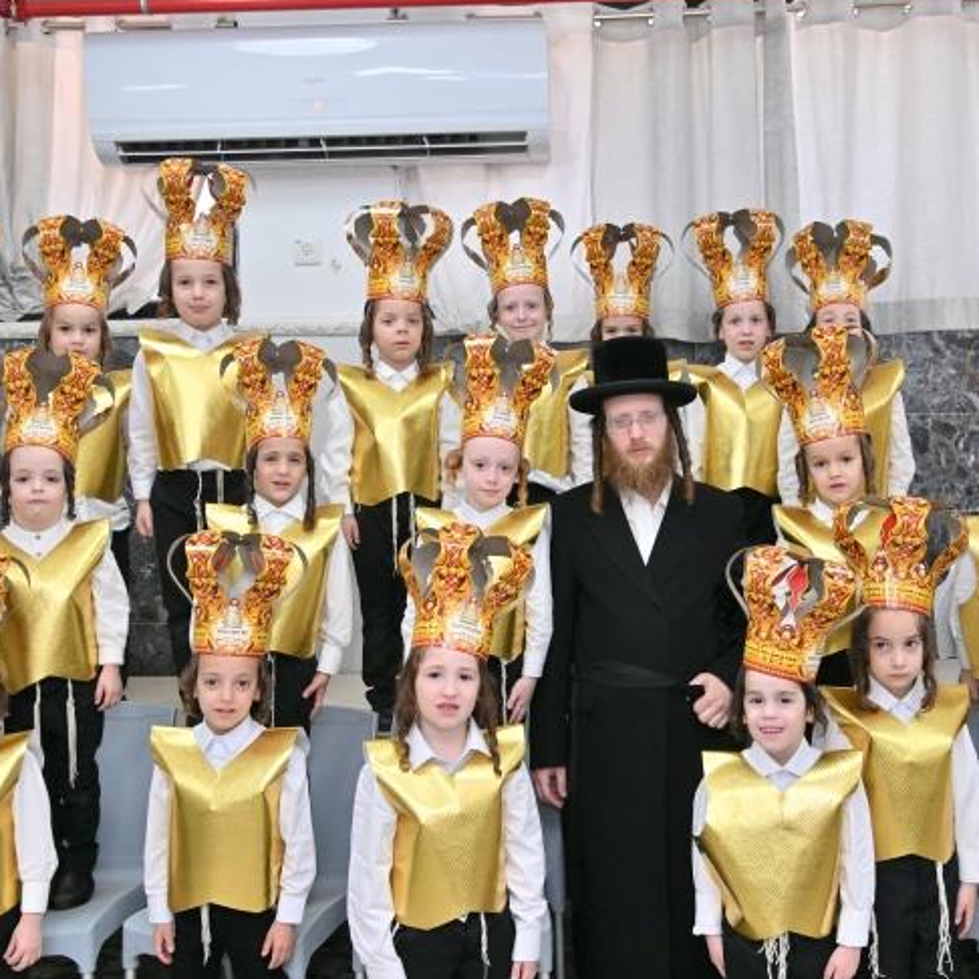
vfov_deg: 39.2
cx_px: 572
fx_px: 1376
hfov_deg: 39.1
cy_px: 480
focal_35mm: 43
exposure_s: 1/160
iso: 400
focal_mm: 24
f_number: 4
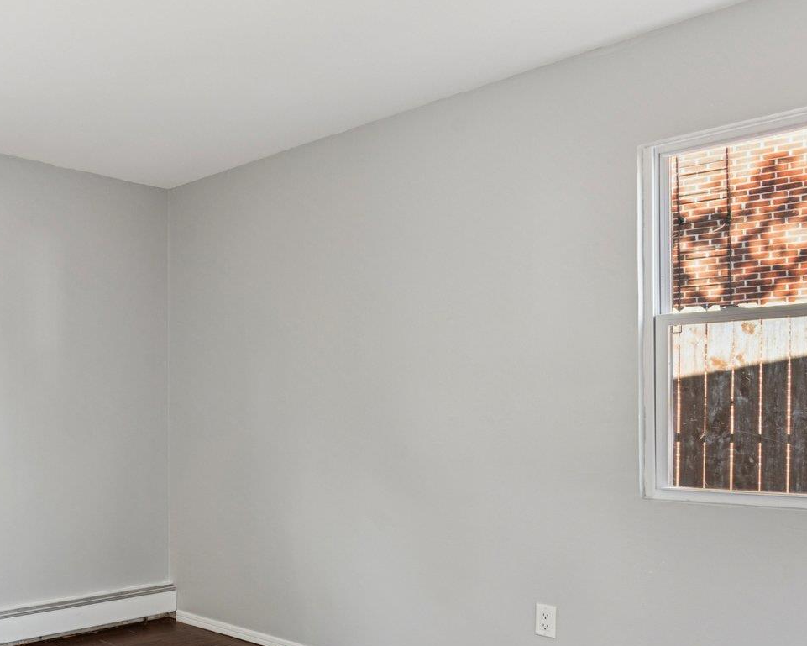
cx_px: 43
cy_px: 424
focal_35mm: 34
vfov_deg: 42.8
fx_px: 812
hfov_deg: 46.3
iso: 125
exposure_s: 1/1.67
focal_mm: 17
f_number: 8
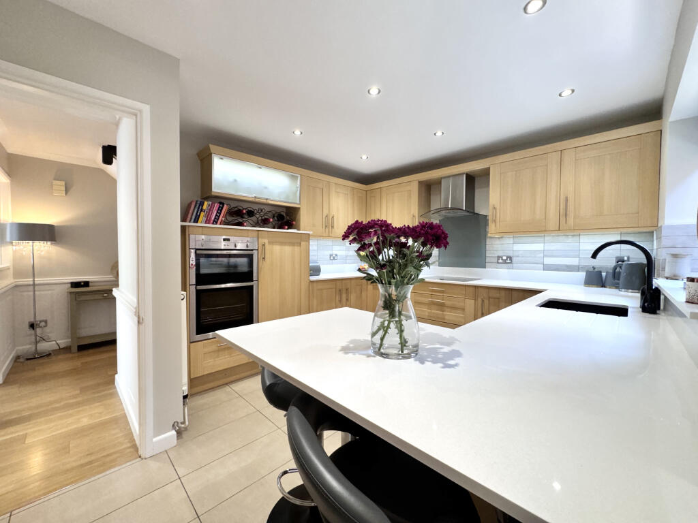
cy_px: 262
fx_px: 282
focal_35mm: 14
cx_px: 349
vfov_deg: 85.7
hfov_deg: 102.1
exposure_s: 1/100
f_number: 2.2
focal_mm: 2.22
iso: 200
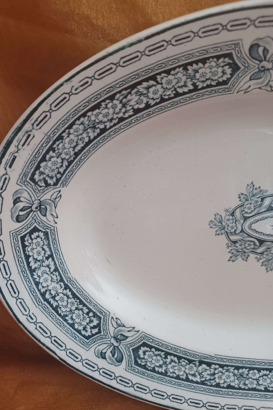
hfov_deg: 47.8
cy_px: 207
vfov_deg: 67.4
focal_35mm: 27
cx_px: 119
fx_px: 307
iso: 500
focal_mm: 4.6
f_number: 1.8
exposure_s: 1/25
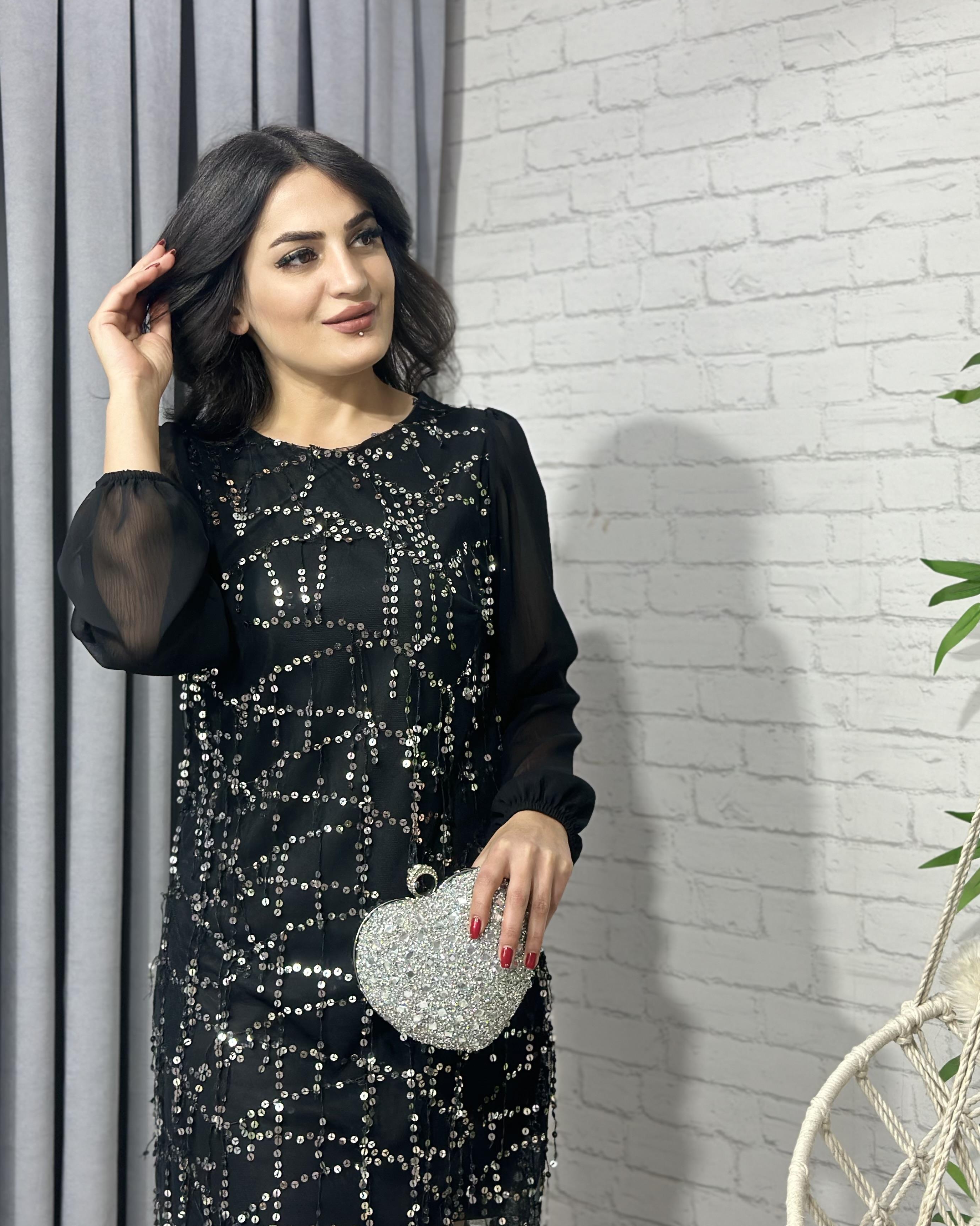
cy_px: 631
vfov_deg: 34.1
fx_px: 1994
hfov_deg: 27.6
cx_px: 447
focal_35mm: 55
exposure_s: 1/100
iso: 125
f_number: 1.78
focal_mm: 6.86
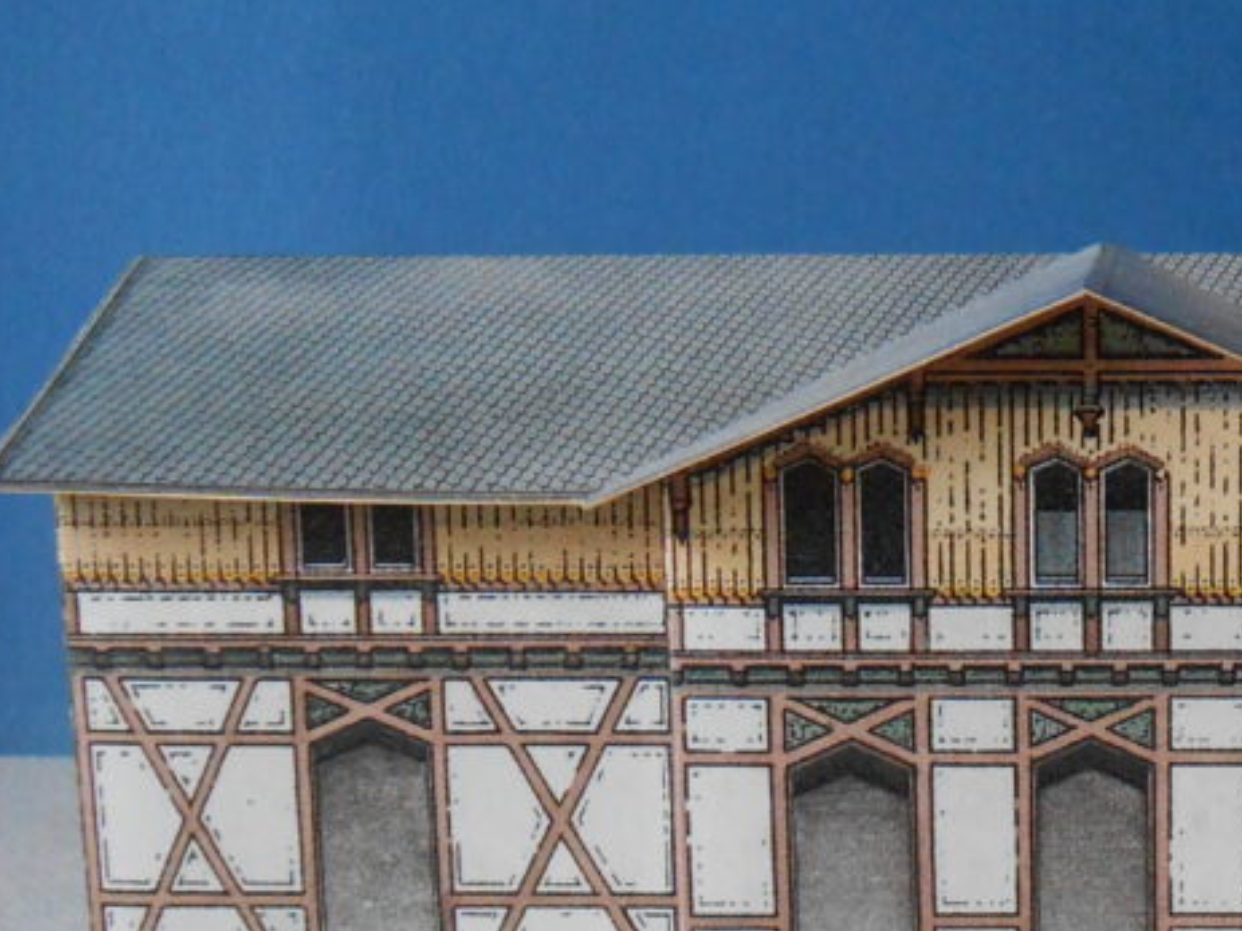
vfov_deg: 17.3
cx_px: 1127
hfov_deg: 22.7
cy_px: 853
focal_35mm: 84
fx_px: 3013
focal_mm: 6.8
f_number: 4.2
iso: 400
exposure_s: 1/40
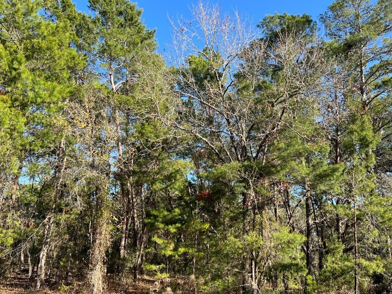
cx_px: 209
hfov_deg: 56.8
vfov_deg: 44.1
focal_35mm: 32
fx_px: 362
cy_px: 163
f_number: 1.5
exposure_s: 1/1068
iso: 50
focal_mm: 5.7
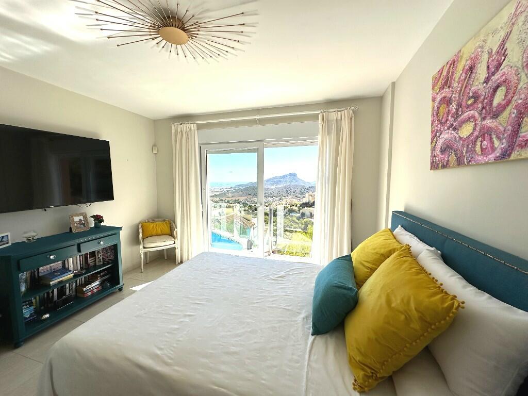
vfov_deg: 85.7
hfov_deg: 102.1
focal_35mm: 14
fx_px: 214
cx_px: 264
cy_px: 198
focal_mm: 2.22
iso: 40
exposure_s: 1/1401
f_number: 2.2
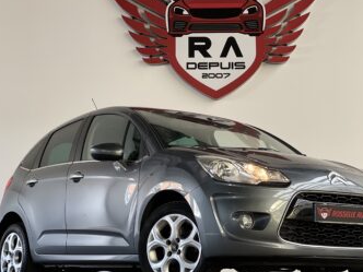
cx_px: 197
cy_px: 129
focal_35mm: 87
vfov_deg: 17.0
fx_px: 912
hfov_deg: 22.5
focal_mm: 9
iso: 160
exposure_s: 1/40
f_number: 2.8
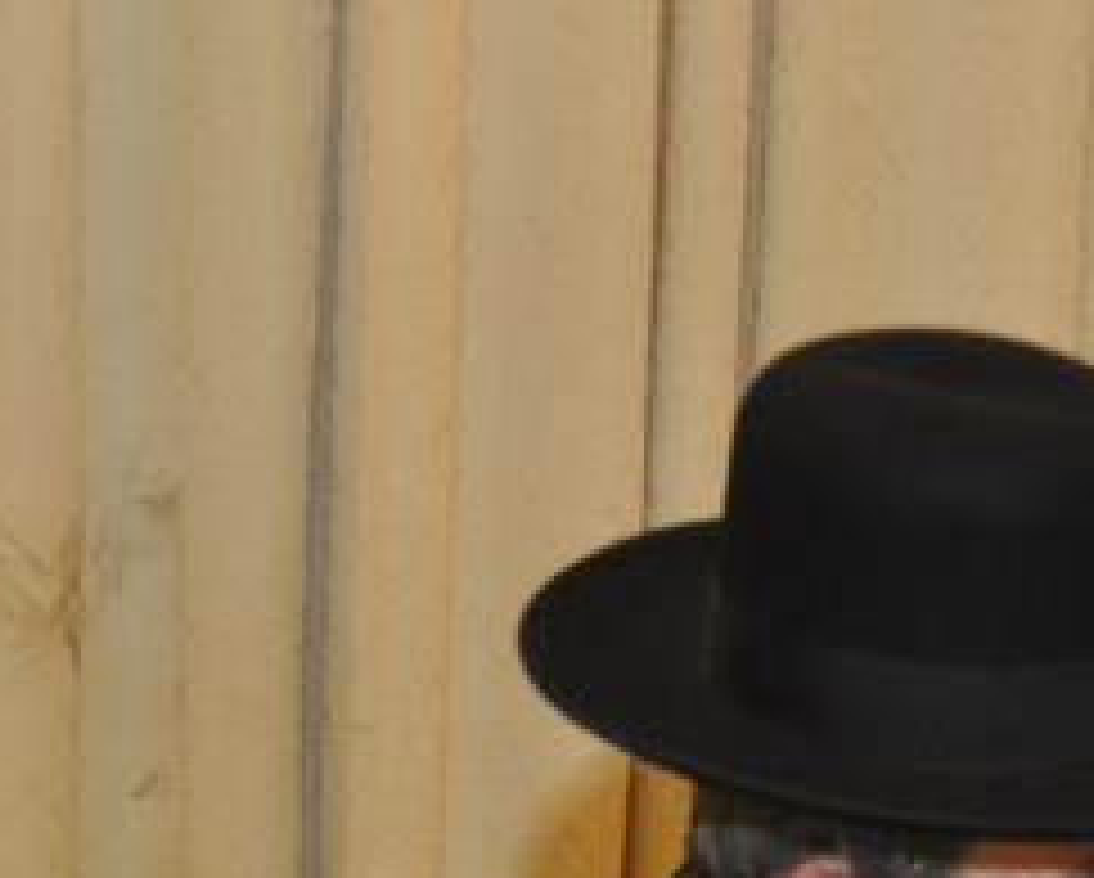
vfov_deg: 10.8
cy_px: 919
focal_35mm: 142
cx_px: 698
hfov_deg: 13.5
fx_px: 4603
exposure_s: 1/60
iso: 800
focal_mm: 24
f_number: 5.6
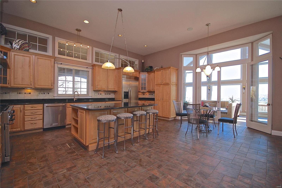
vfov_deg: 77.4
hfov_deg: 100.3
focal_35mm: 15
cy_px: 94
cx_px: 141
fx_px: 118
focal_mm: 10
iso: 200
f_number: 4
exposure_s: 1/60
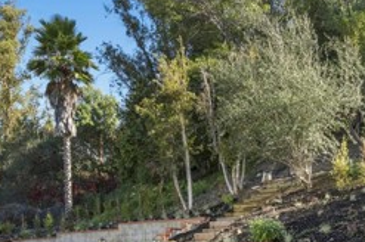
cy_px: 266
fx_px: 446
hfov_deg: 44.4
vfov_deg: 27.8
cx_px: 216
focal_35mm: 44
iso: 80
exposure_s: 1/20
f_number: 8
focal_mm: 17
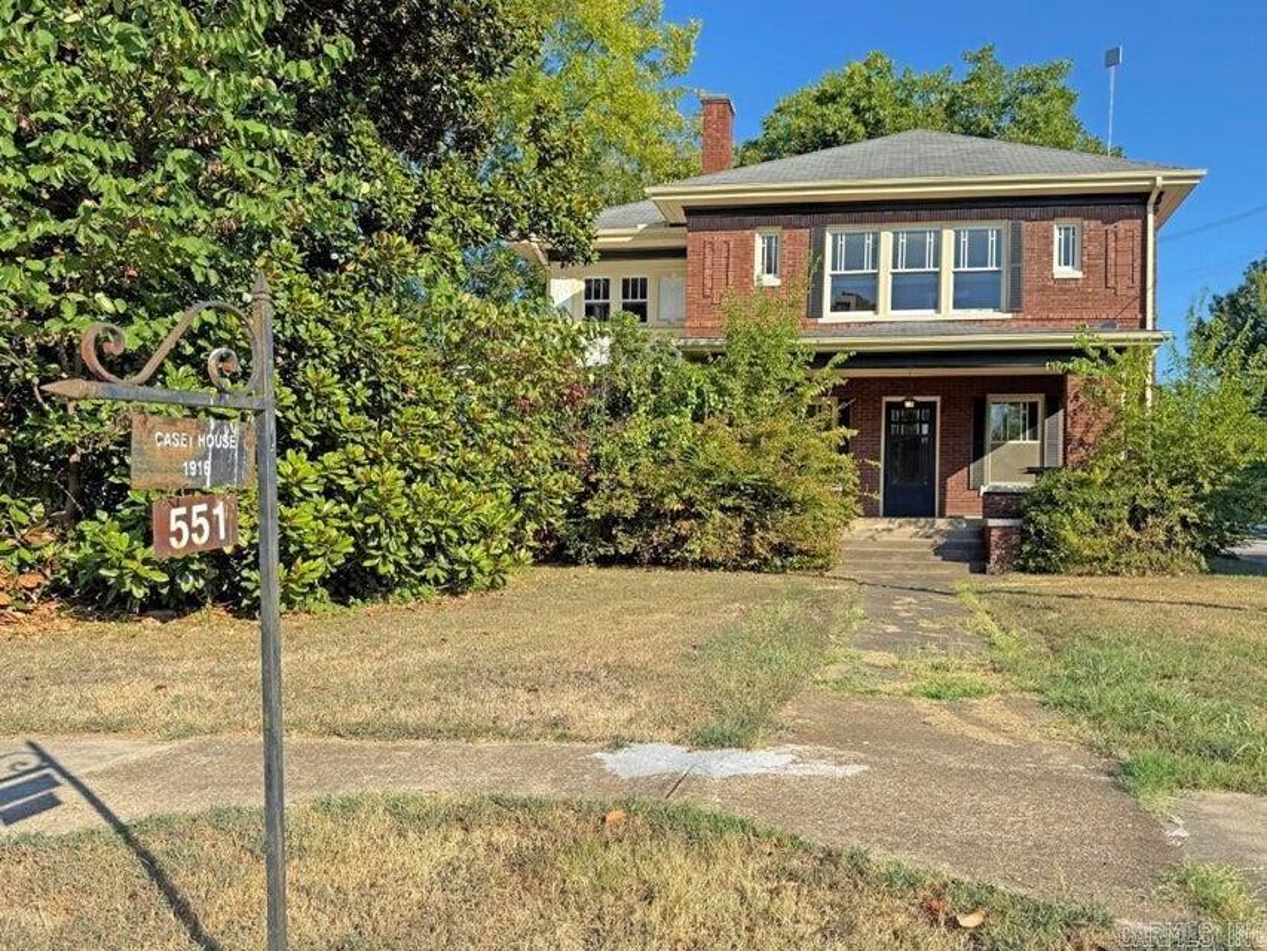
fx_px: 879
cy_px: 476
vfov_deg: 56.8
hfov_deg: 71.6
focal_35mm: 24
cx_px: 634
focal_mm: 6.76
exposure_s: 1/2703
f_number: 1.78
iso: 80
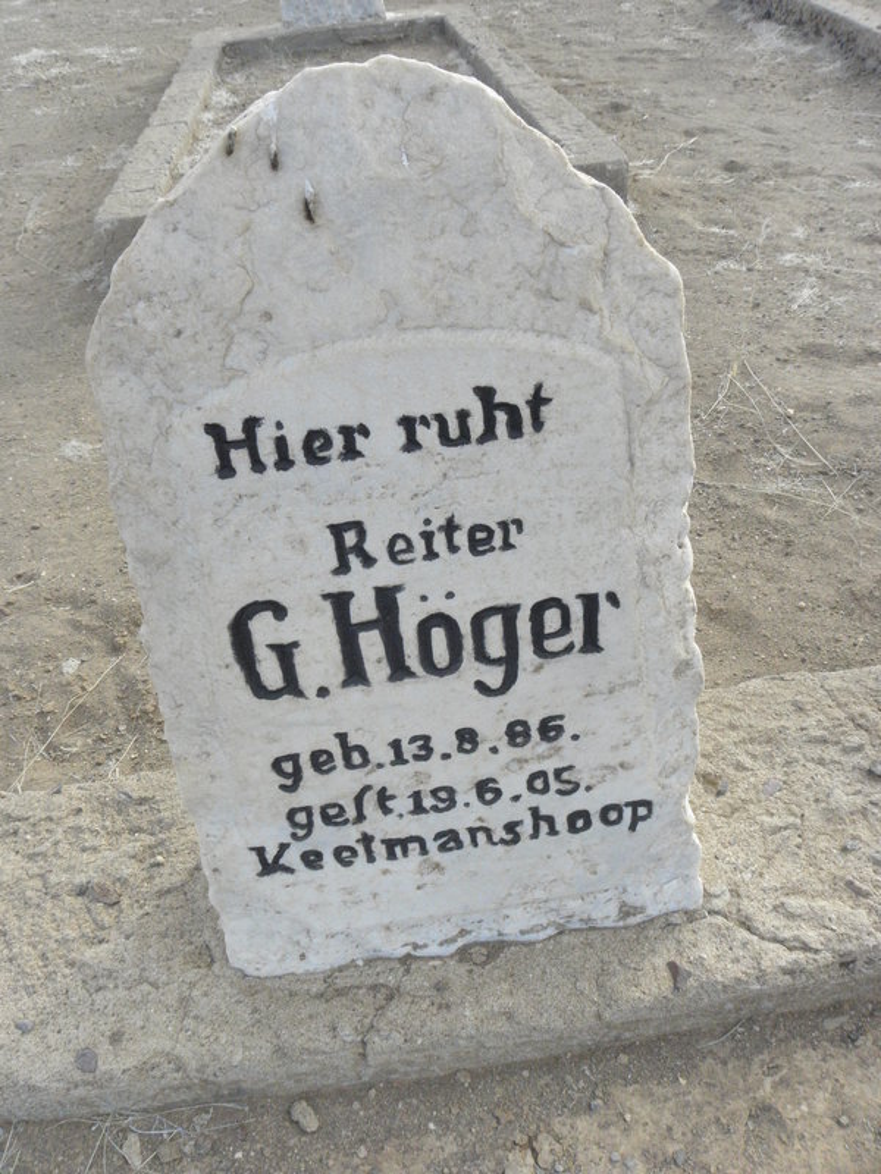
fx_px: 882
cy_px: 587
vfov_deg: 67.3
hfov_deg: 53.1
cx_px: 440
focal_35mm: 26
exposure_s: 1/250
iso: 200
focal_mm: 4.6
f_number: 6.3
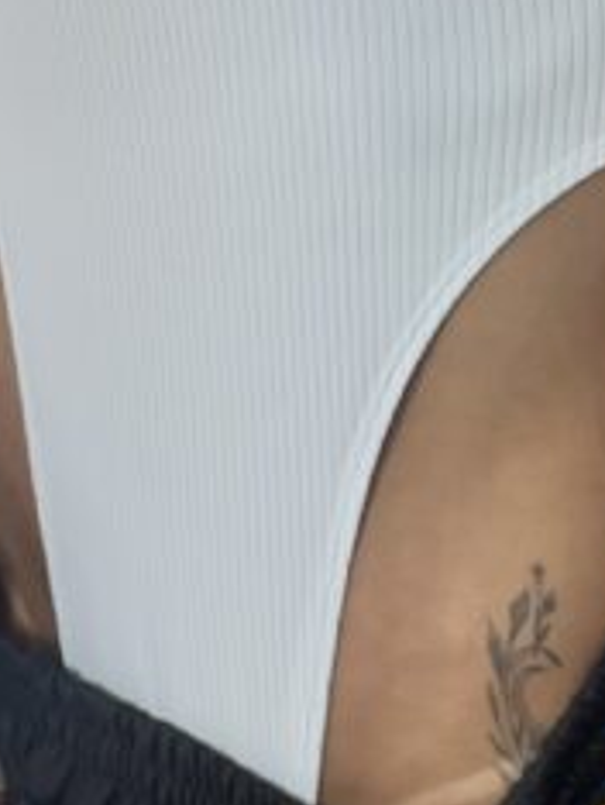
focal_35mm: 307
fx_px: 7141
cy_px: -205
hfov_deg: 4.8
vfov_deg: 6.4
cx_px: 595
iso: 80
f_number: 2.8
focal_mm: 9
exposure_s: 1/120
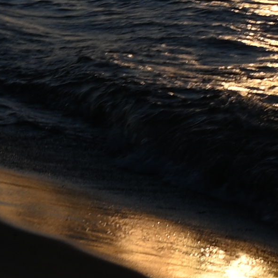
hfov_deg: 8.4
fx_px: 1890
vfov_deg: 8.0
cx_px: 274
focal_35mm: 208
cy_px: -291
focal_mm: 24
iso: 100
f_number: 16
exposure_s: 1/200
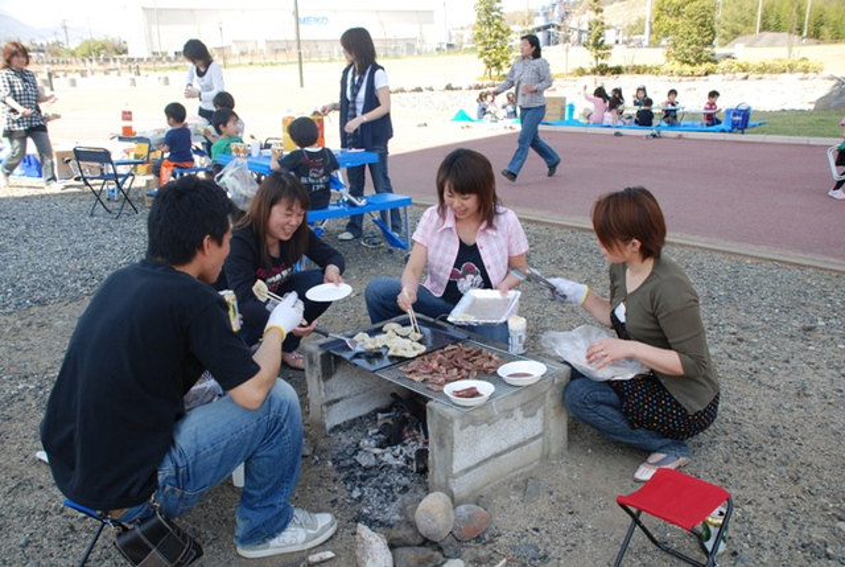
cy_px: 284
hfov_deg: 57.1
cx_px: 422
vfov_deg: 40.1
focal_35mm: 33
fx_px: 776
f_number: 5.6
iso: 100
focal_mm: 22
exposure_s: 1/125
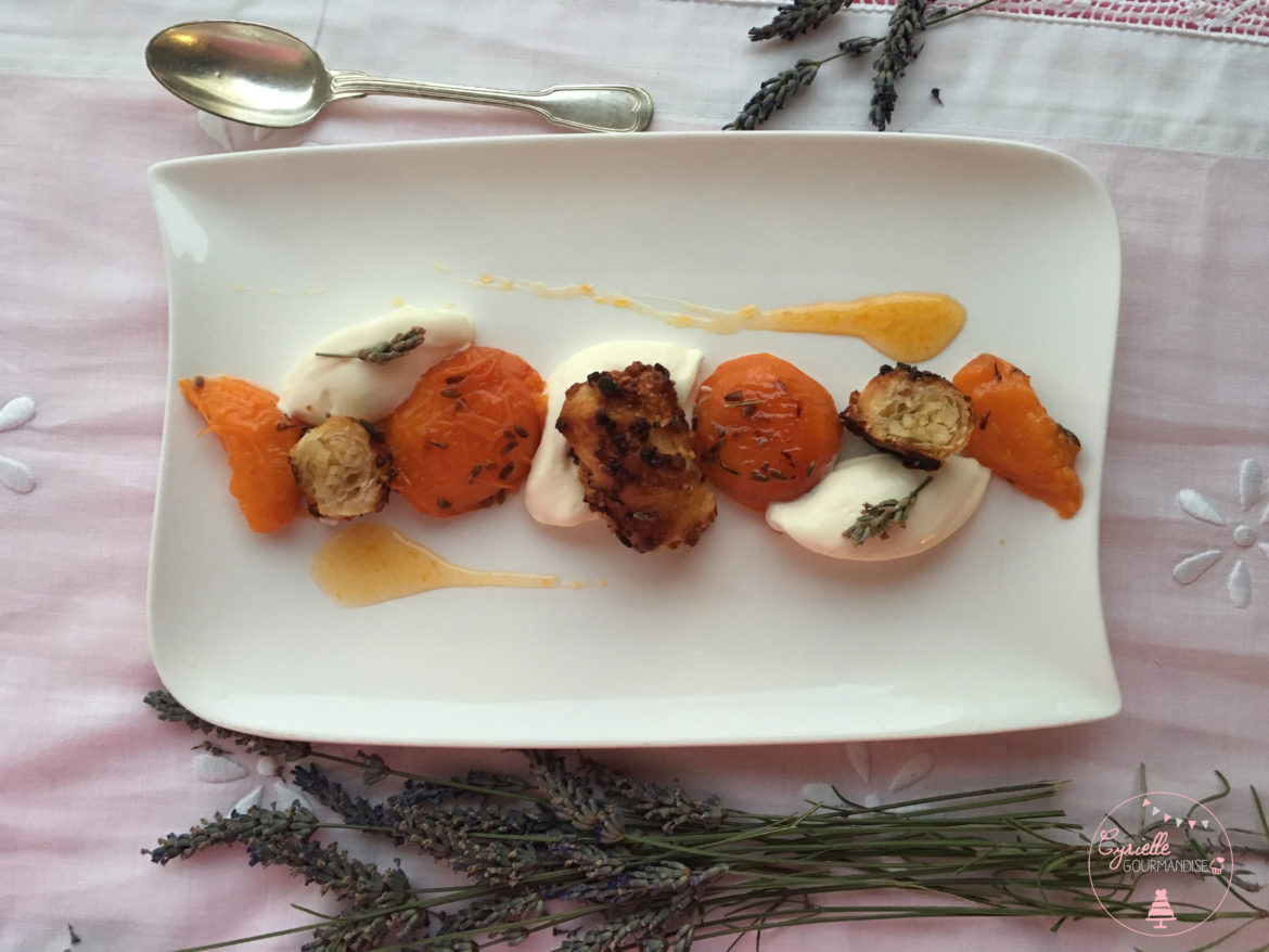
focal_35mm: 29
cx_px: 634
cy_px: 476
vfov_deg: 48.2
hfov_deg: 61.6
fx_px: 1063
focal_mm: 4.15
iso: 160
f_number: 2.2
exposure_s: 1/33
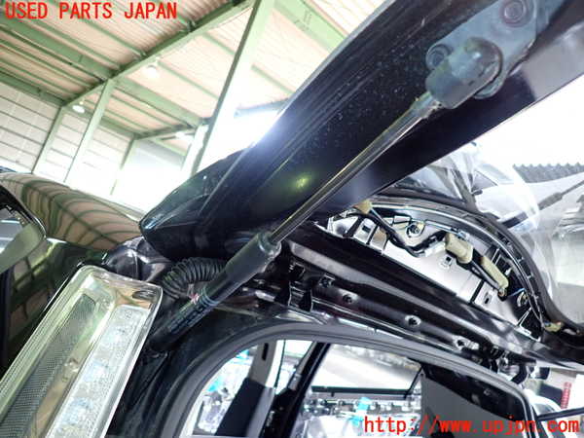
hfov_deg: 69.4
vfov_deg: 54.9
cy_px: 219
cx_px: 292
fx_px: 422
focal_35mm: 25
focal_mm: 4.5
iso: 250
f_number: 2
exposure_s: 1/30
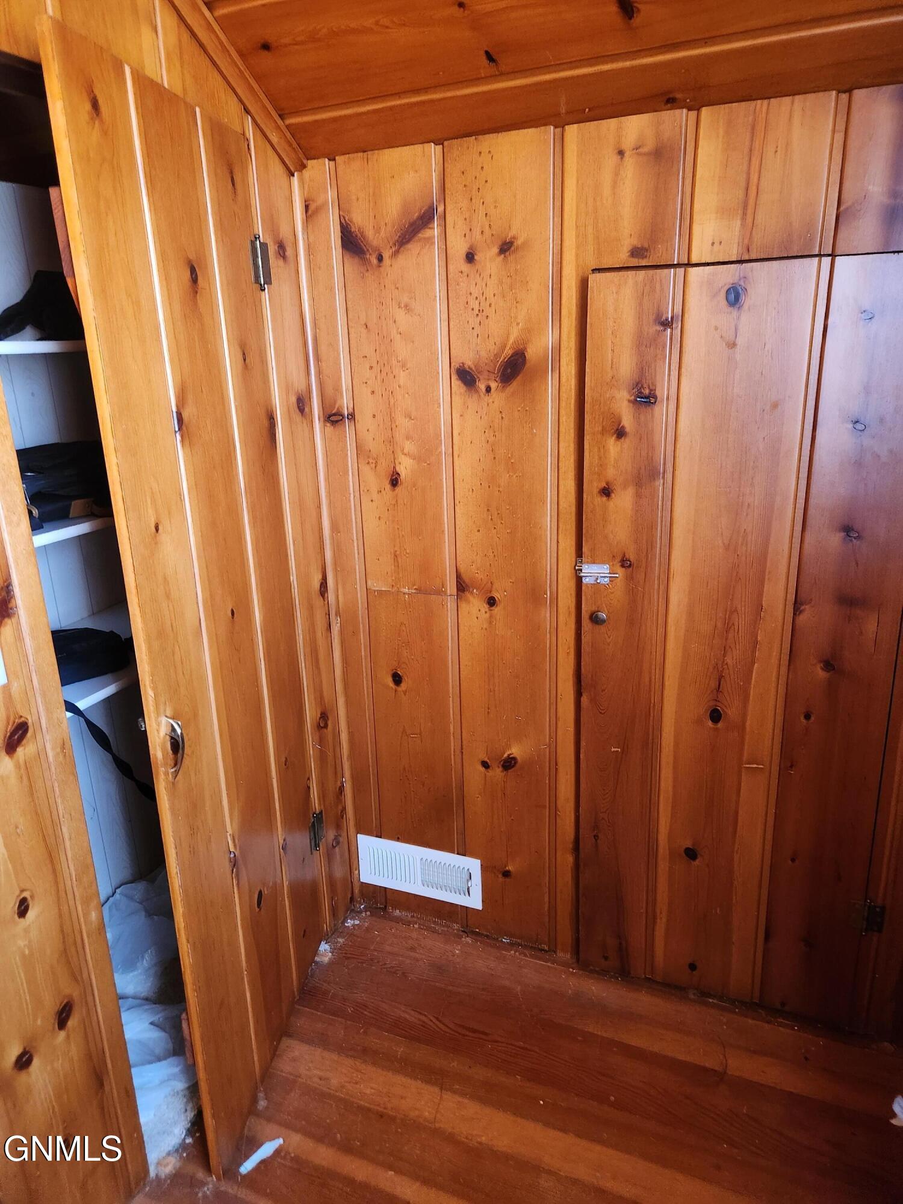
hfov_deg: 58.9
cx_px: 452
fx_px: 800
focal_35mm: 23
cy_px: 602
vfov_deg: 73.9
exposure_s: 1/60
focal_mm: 5.4
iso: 640
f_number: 1.8
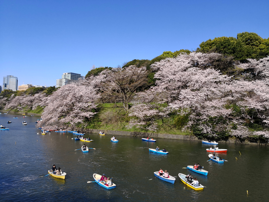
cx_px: 134
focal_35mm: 27
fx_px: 210
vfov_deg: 51.4
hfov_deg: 65.3
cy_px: 101
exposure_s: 1/2304
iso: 50
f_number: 1.6
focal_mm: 3.95
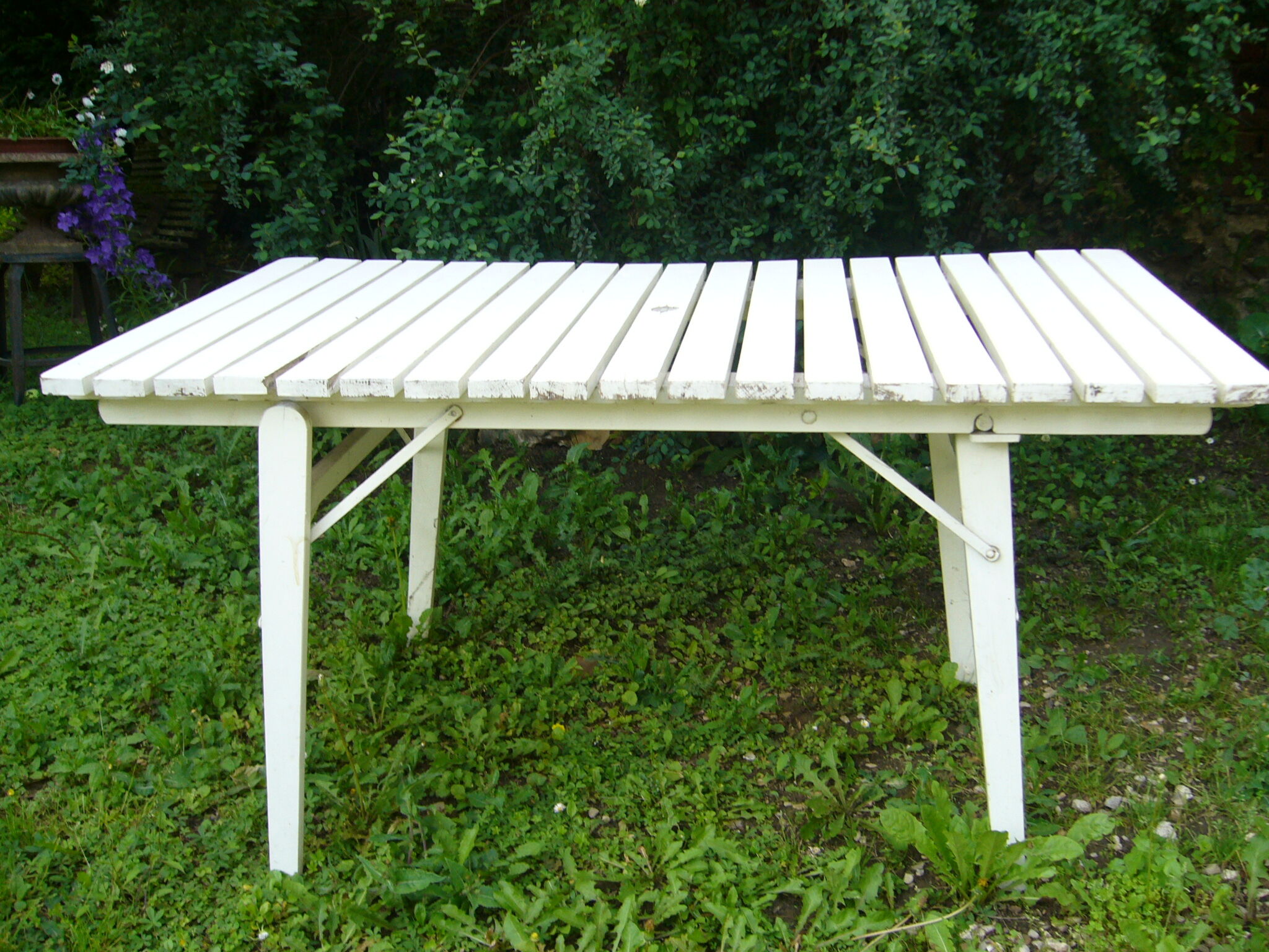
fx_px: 1283
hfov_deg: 52.6
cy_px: 476
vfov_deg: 40.7
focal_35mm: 35
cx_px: 634
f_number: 2.8
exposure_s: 1/125
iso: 80
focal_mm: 5.8
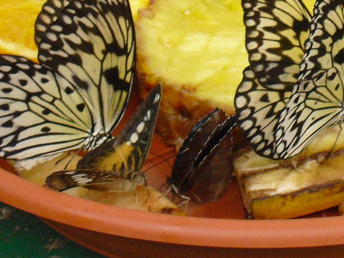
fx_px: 2324
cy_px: 72
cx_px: 299
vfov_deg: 6.3
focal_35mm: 234
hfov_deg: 8.4
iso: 400
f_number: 5.1
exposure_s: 1/100
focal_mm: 15.7
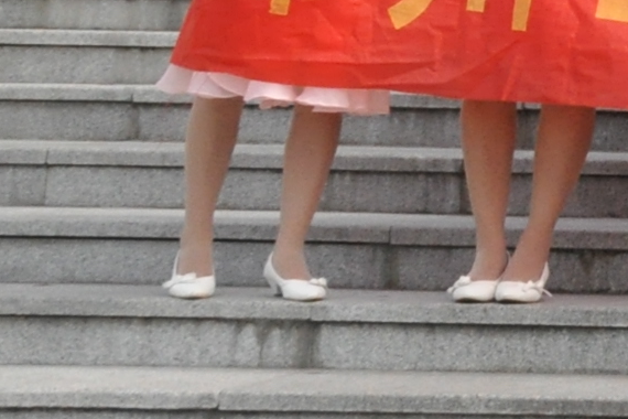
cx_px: 1706
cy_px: -523
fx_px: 2948
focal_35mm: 169
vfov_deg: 7.7
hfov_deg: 10.0
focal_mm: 20
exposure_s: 1/500
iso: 1000
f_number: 14
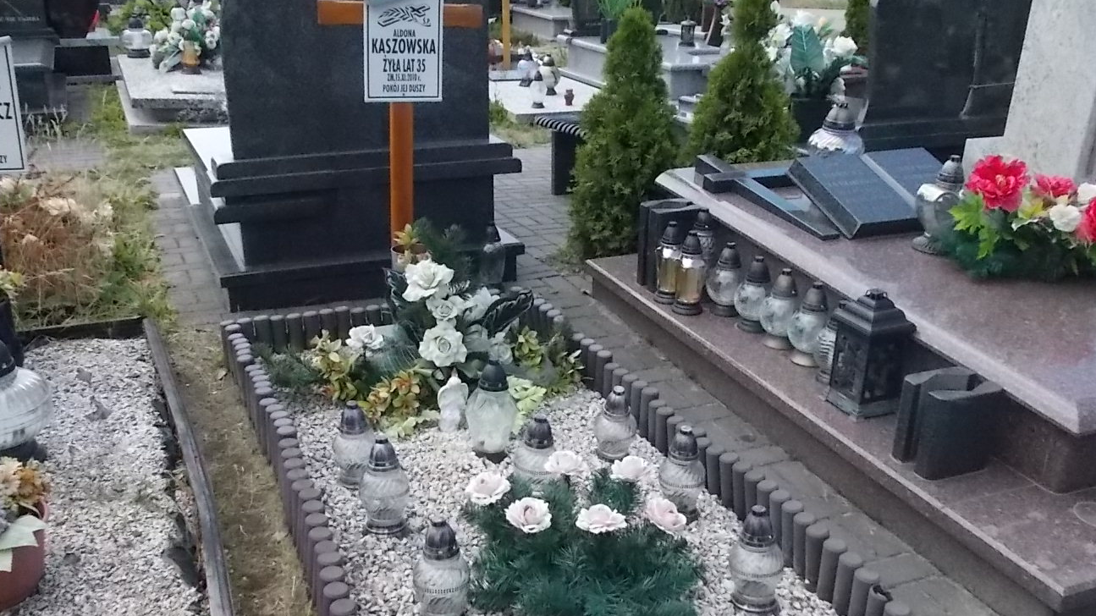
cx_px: 535
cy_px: 343
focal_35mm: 35
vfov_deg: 33.7
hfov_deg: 56.6
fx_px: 1017
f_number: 8
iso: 400
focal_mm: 4.6
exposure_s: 1/400
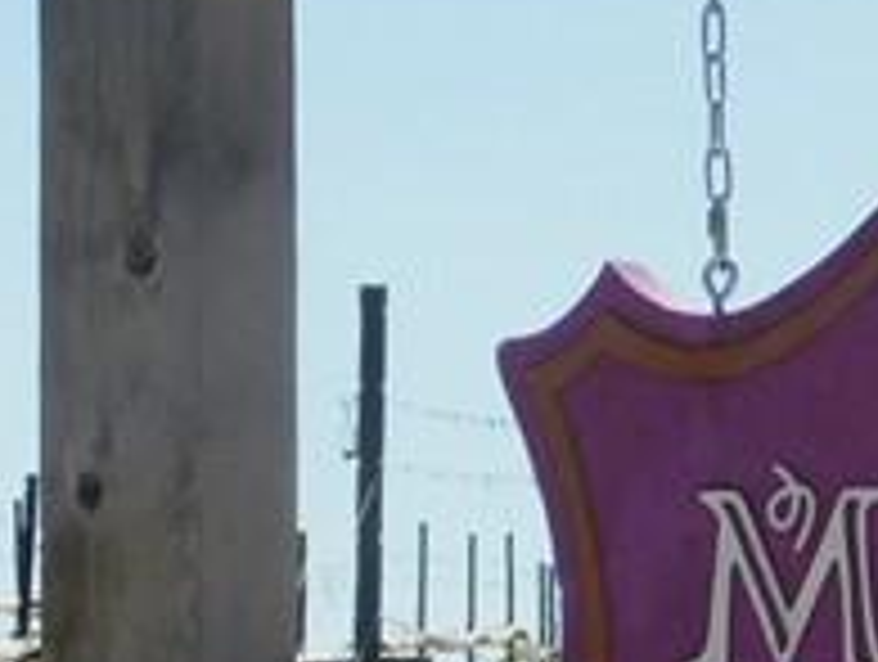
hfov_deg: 5.3
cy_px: 797
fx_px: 9453
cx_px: 959
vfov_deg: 4.0
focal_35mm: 372
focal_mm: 12.6
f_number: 4.3
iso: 125
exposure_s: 1/1000
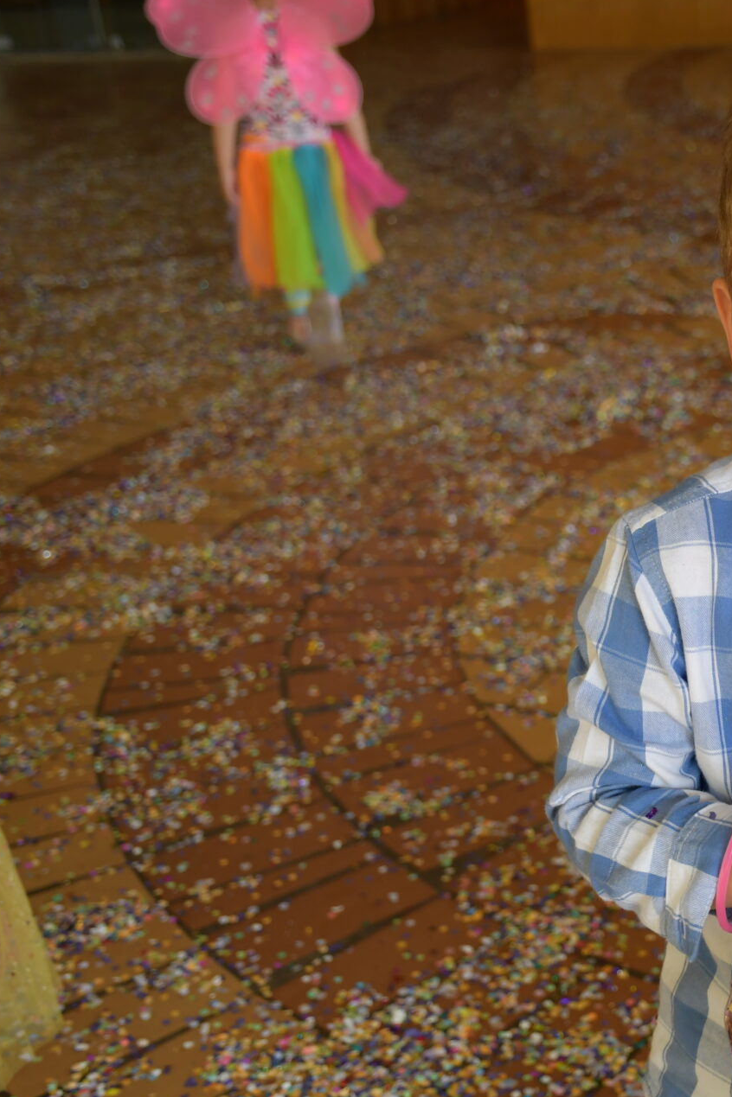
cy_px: 548
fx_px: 1799
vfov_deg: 33.9
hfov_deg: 22.0
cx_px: 762
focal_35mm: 59
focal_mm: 26
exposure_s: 1/250
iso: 450
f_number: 3.8
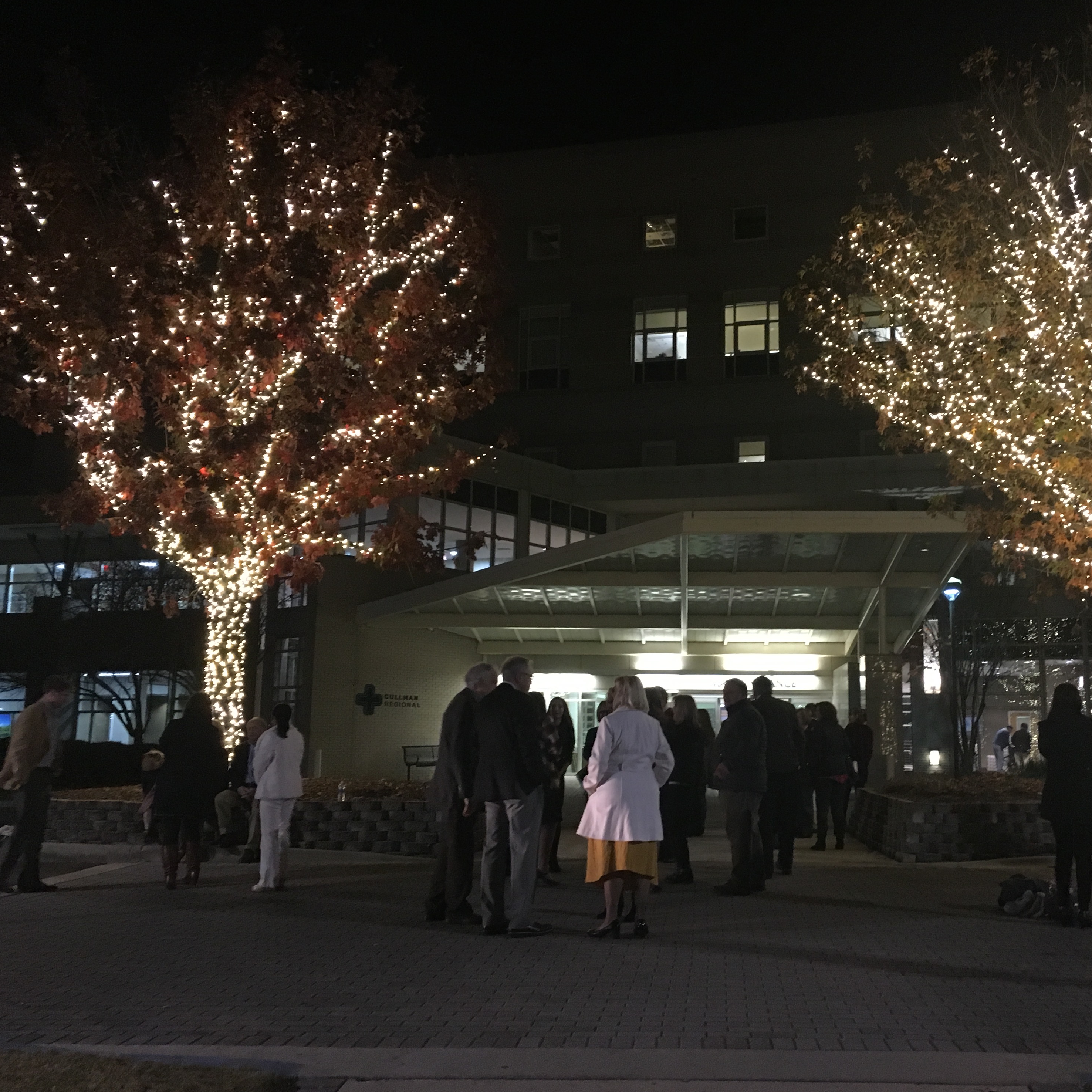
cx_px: 684
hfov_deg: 46.8
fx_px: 1249
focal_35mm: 35
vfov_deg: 47.2
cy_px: 551
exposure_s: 1/15
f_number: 2.2
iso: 200
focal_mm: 4.15
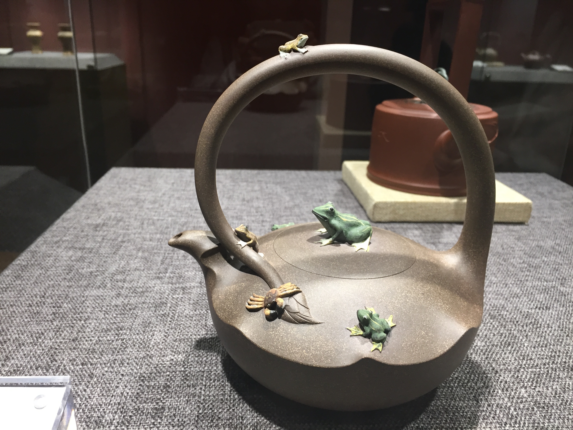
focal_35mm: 29
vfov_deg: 48.2
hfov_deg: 61.7
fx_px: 480
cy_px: 215
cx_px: 286
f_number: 2.2
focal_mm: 4.15
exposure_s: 1/33
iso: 50
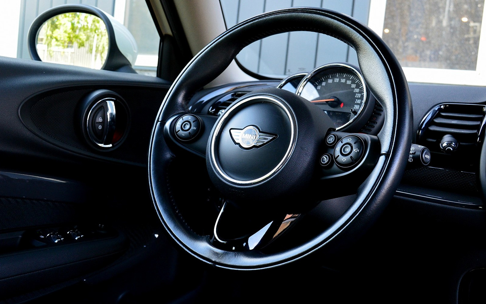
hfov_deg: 50.9
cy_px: 141
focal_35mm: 39
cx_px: 242
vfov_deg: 33.2
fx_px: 510
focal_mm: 25
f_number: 7.1
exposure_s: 1/60
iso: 800
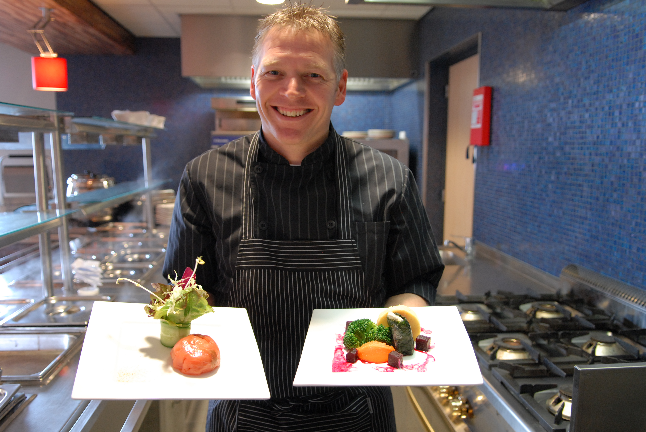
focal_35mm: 28
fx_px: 512
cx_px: 323
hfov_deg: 64.5
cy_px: 216
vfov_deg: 45.8
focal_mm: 19
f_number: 2.8
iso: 640
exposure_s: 1/20
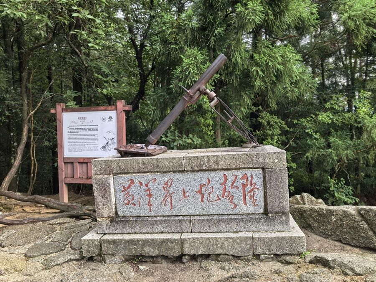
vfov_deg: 56.8
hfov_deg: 71.6
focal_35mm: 24
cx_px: 188
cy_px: 141
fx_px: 261
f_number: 2
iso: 50
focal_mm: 5.75
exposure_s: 1/100
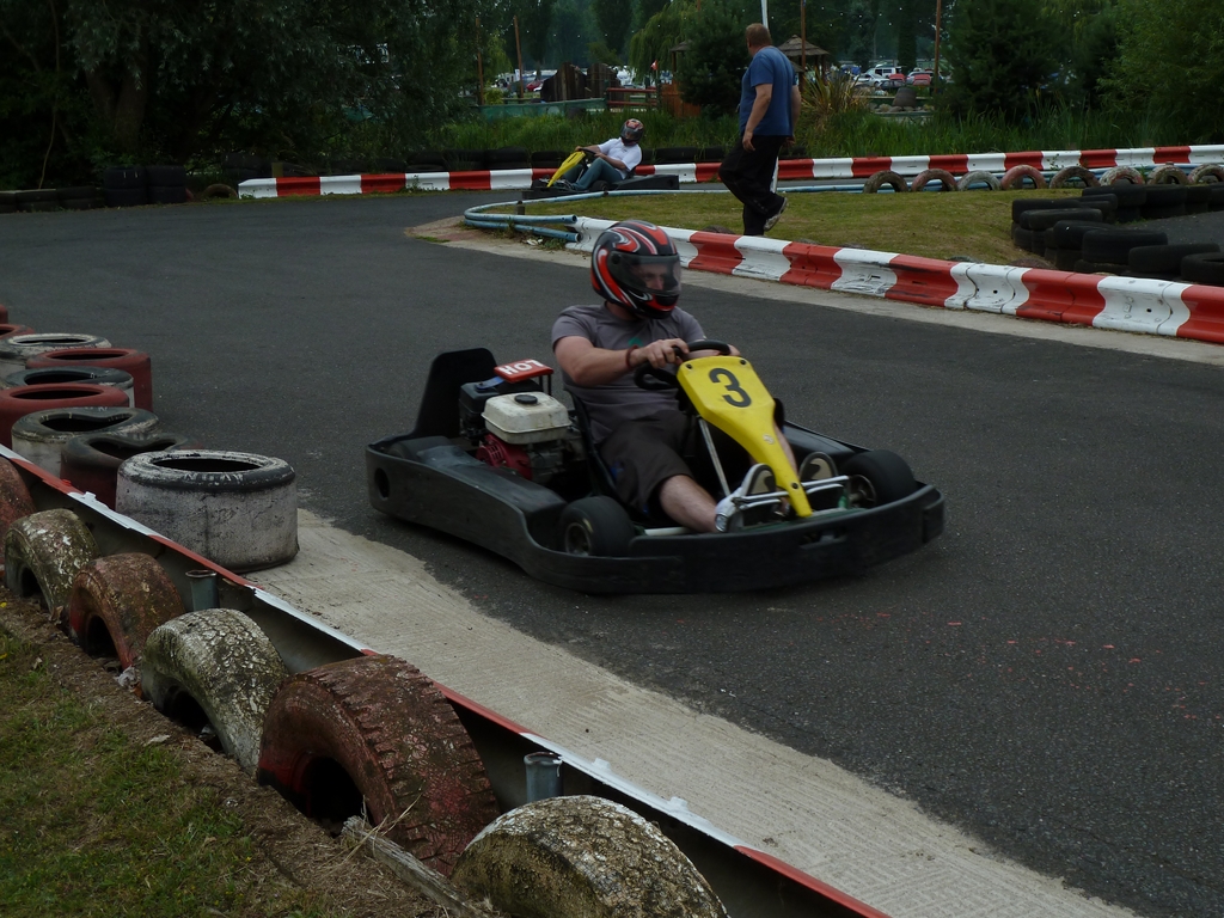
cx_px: 612
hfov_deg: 36.8
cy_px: 459
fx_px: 1839
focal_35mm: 52
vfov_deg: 28.0
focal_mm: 8.5
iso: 80
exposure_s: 1/640
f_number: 4.5
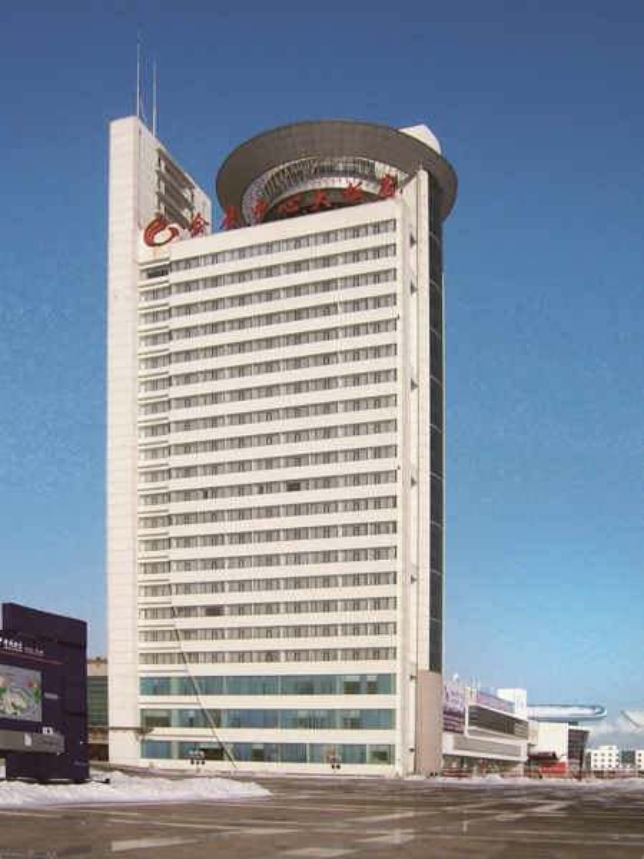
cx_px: 322
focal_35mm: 36
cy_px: 430
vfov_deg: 51.4
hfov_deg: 39.7
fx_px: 893
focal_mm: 6.2
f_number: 4.5
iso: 80
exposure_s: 1/800
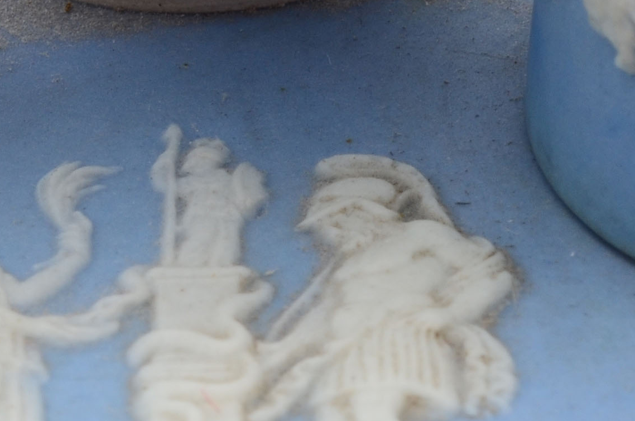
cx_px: 126
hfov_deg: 5.8
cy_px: -261
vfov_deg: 3.8
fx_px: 6288
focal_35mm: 357
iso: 100
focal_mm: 55
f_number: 20
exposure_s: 1/160
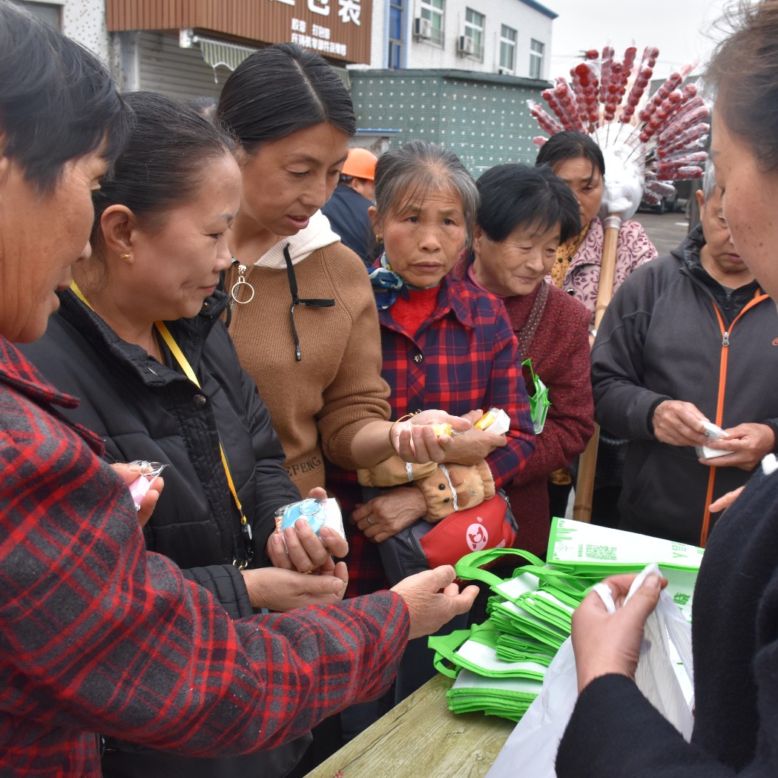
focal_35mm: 35
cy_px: 389
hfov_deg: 47.1
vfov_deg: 47.2
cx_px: 444
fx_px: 890
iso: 800
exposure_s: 1/160
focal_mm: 18
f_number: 6.3
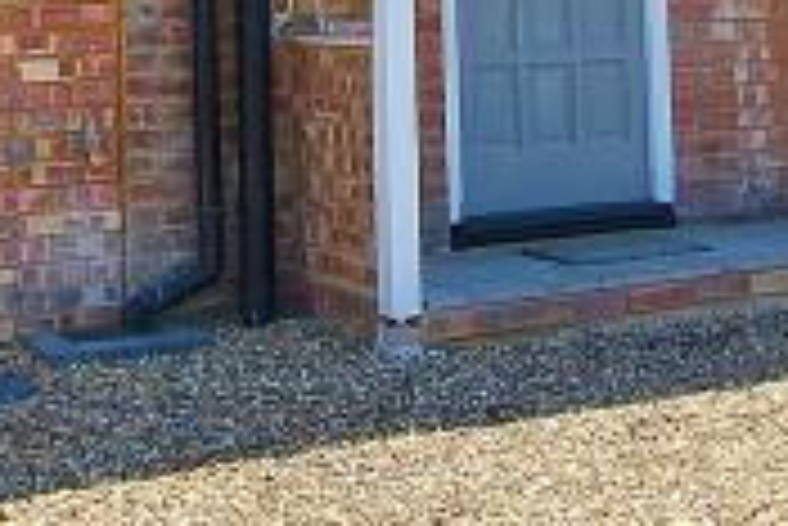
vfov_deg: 14.5
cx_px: 486
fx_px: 1928
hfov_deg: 23.1
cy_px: -272
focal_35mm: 88
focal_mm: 10
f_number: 6.3
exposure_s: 1/160
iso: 100
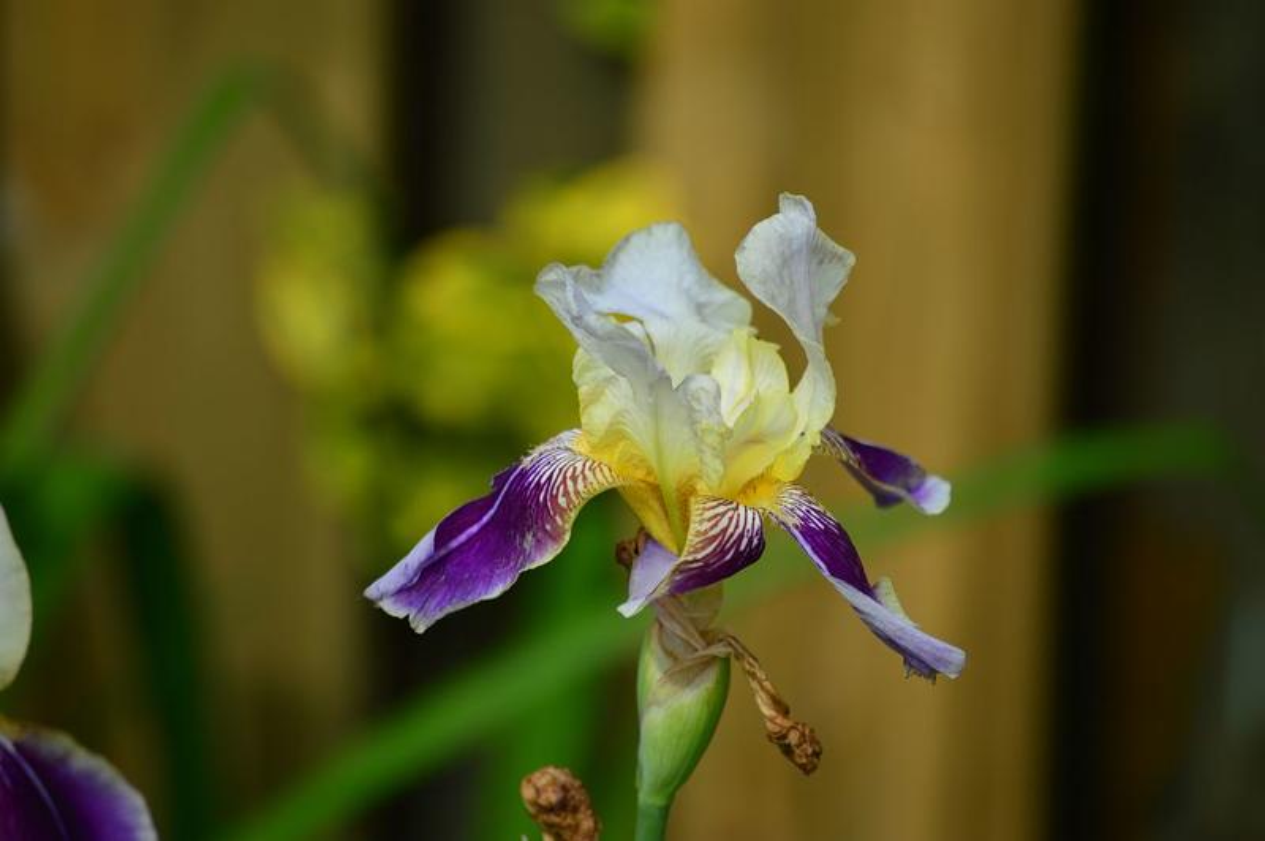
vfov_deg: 4.6
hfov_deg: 6.9
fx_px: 10533
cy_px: 420
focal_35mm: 300
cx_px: 632
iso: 100
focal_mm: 200
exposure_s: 1/250
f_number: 5.6
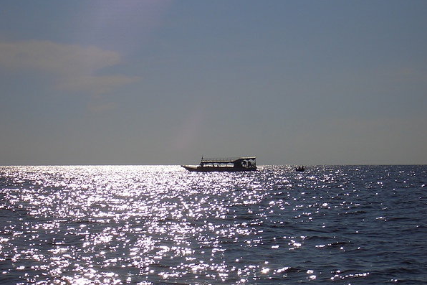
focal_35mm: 110
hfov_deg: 18.6
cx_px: 214
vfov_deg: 12.4
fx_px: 1304
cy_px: 137
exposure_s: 1/2000
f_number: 7.7
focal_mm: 17.4
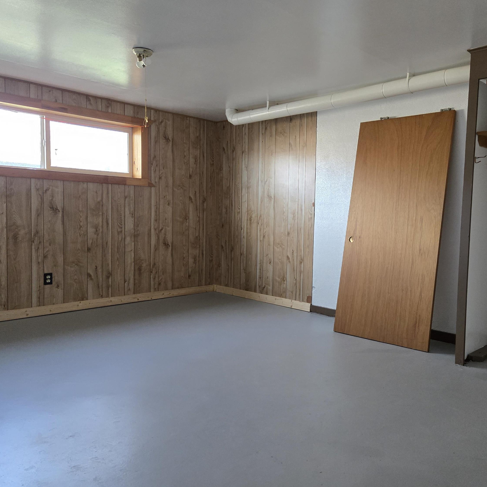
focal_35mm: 28
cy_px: 237
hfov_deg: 56.3
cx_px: 317
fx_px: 446
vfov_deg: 57.3
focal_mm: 5.4
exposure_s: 1/120
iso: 800
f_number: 1.8
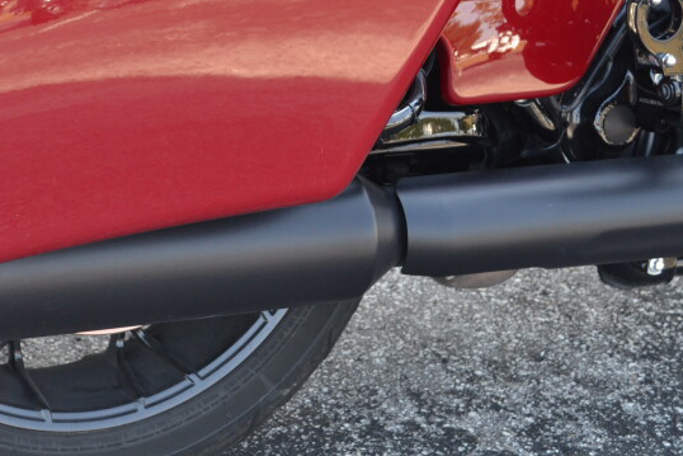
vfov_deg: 12.6
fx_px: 2030
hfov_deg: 18.9
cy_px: -3
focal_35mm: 107
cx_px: 143
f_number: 5.6
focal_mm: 32
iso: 400
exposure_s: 1/125
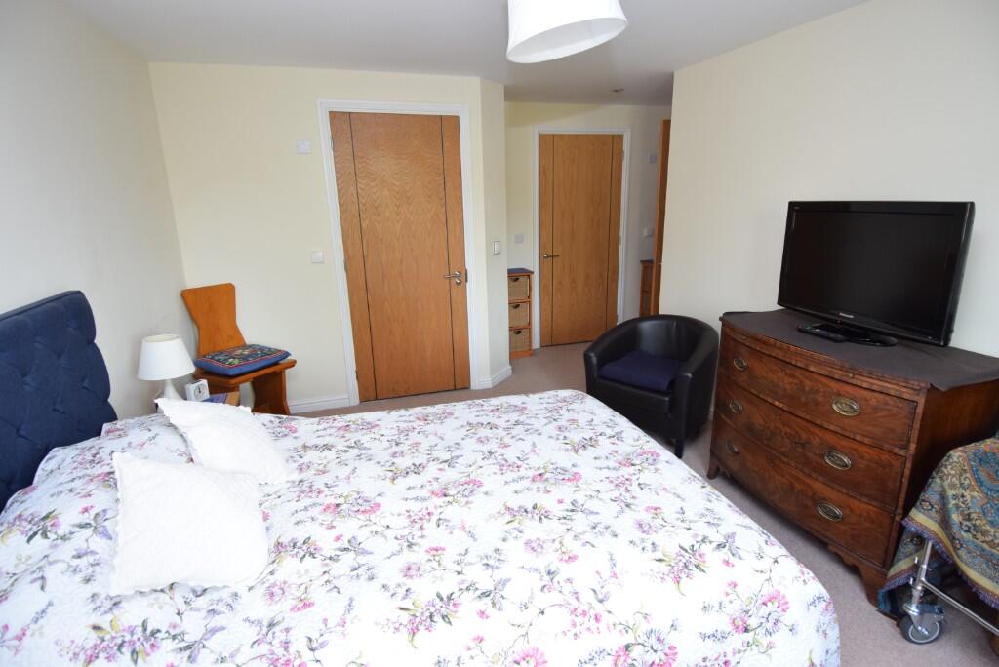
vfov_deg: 67.5
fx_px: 500
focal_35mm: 18
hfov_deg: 90.0
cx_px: 500
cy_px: 334
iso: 640
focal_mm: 12
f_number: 4
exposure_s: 1/60
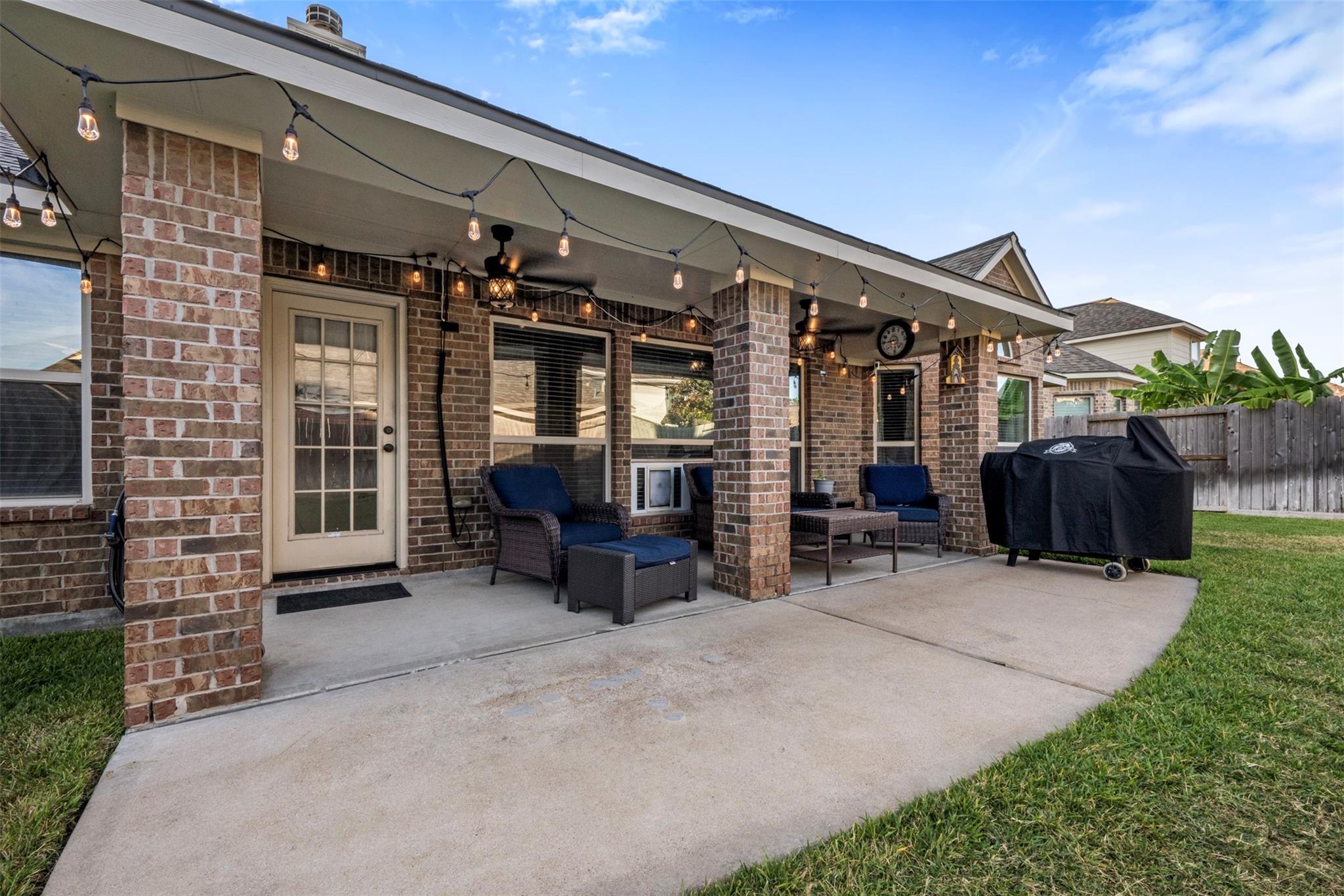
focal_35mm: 15
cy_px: 448
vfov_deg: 77.3
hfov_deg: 100.4
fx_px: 560
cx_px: 672
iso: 800
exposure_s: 1/25
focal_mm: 15
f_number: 9
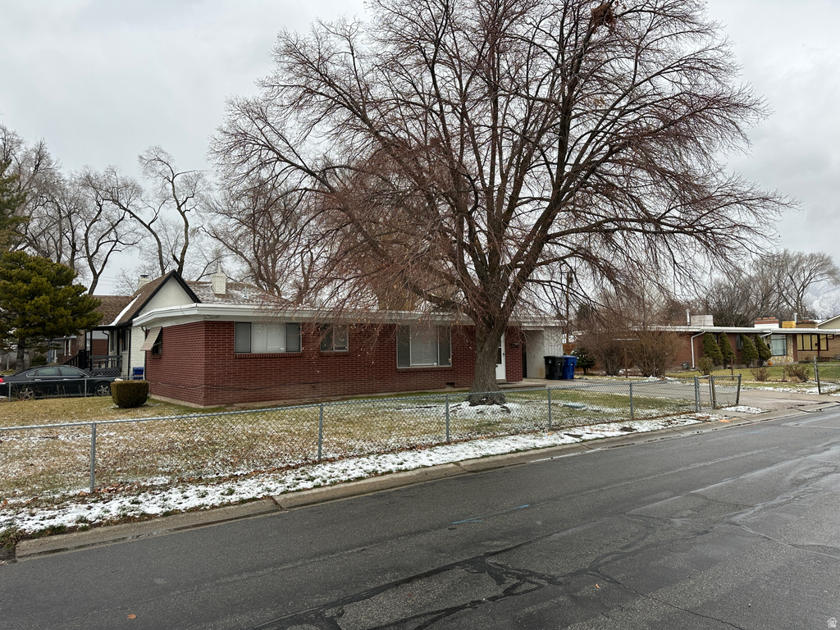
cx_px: 420
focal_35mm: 24
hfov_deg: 71.6
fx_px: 582
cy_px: 315
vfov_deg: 56.8
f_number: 1.78
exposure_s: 1/756
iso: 80
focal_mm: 6.86
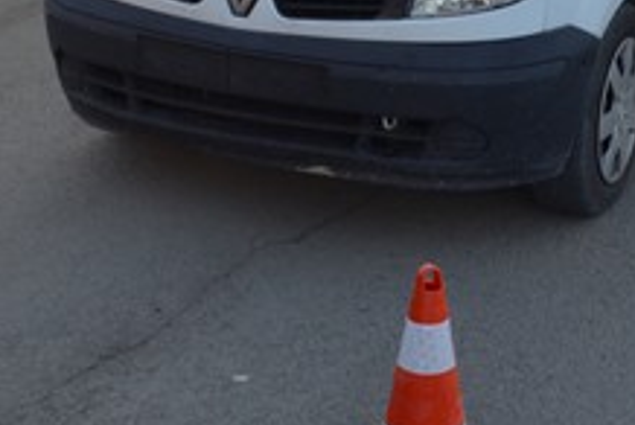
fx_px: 1625
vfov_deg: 14.7
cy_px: 16
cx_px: 437
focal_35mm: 92
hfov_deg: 22.0
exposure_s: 1/125
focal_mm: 20
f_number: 5.6
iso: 140
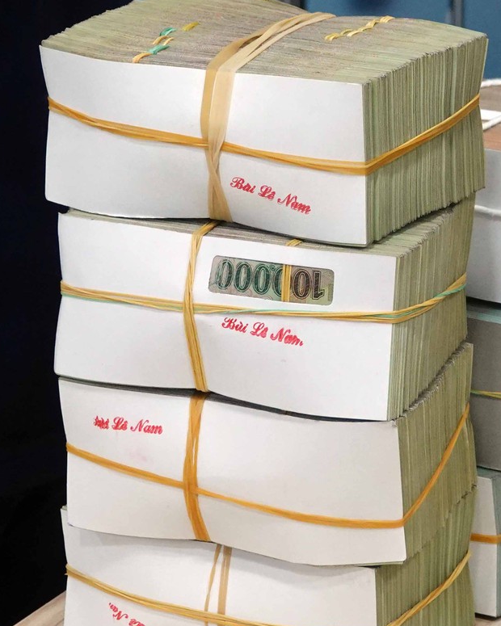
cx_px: 476
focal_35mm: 201
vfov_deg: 9.6
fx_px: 3725
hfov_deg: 7.7
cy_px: 176
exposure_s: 1/125
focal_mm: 30.5
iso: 800
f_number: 3.5
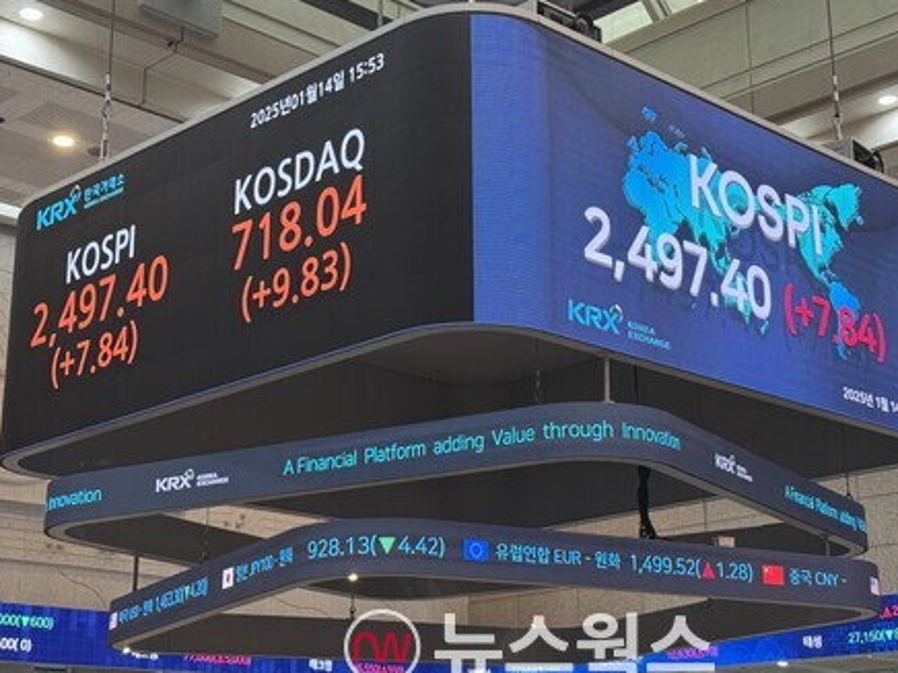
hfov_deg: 29.4
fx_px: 1712
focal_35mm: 66
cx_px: 498
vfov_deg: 22.2
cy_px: 272
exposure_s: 1/60
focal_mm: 6.76
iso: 100
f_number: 1.78
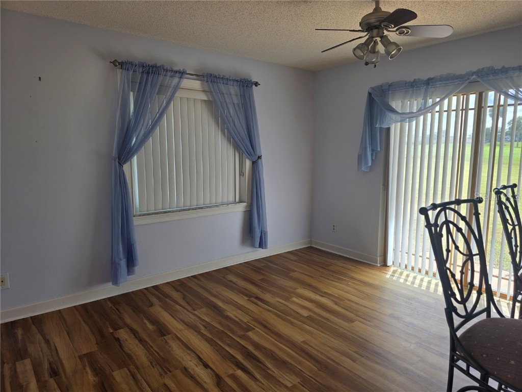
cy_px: 196
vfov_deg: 58.9
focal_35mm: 23
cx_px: 261
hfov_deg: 73.9
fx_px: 347
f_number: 1.7
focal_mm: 6.3
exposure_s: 1/120
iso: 16
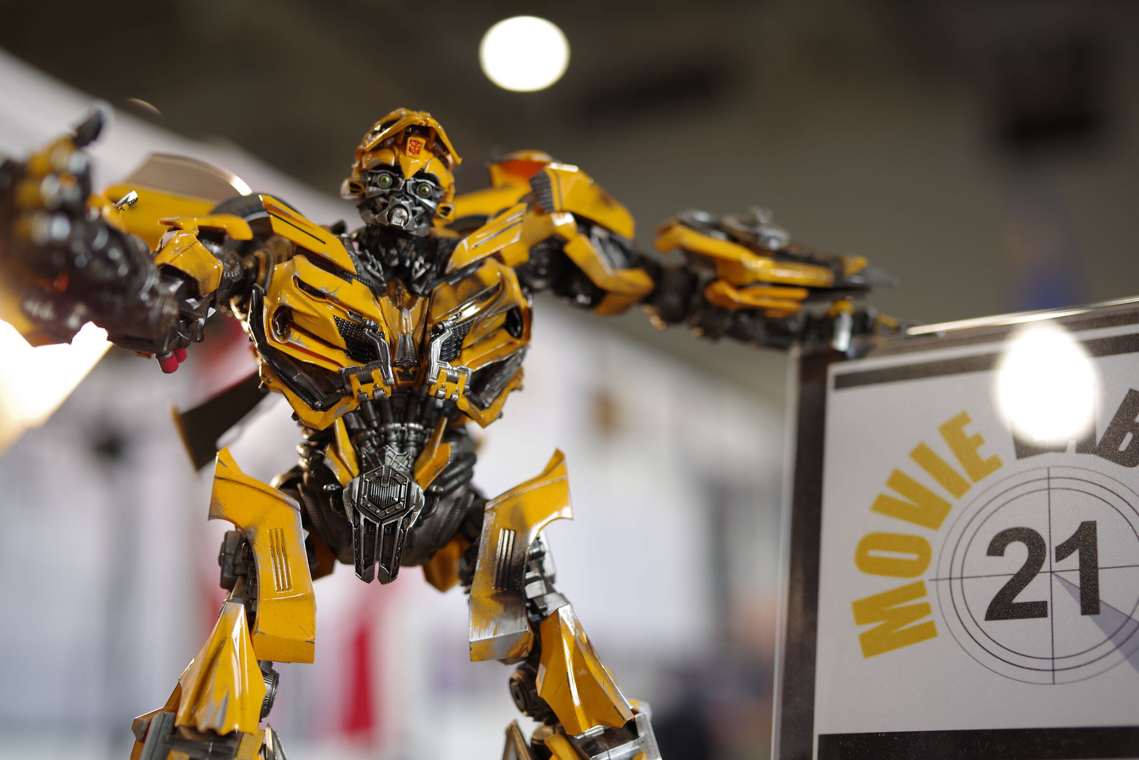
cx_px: 570
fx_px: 1582
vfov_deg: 27.0
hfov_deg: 39.6
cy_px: 380
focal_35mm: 50
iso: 100
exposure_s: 1/40
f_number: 2
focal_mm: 50
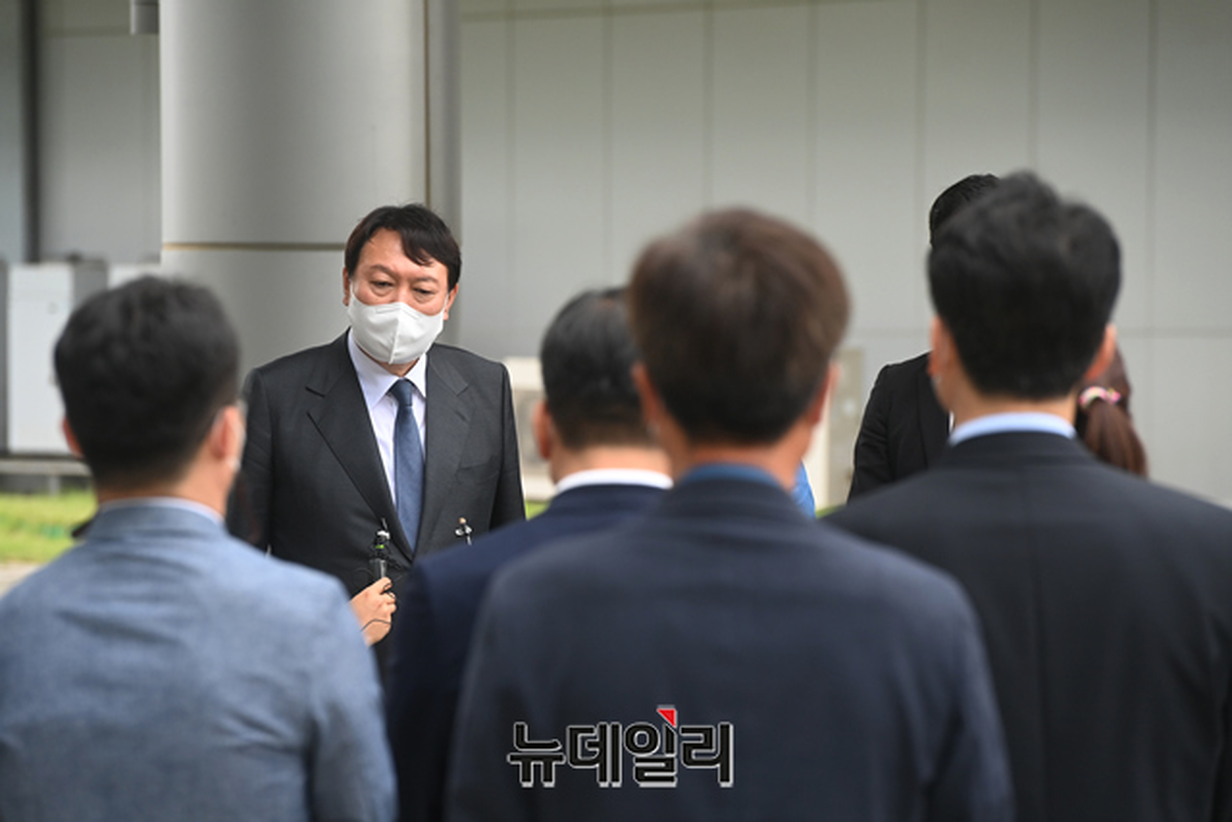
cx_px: 616
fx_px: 6846
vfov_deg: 6.9
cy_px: 411
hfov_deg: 10.3
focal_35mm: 200
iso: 1000
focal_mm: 200
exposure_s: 1/500
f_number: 8
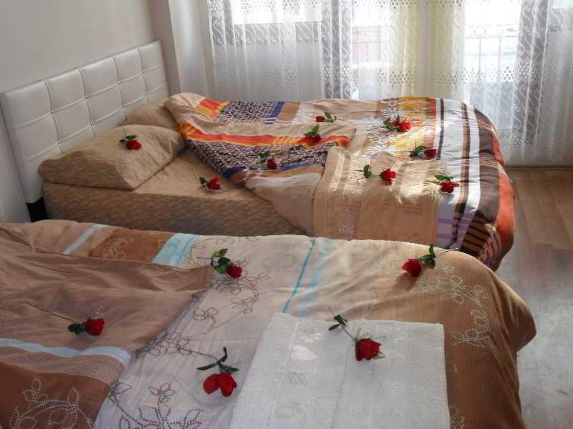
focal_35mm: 37
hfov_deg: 50.1
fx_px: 612
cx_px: 286
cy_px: 214
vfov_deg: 38.7
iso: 160
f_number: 4
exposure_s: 1/45
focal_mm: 6.6
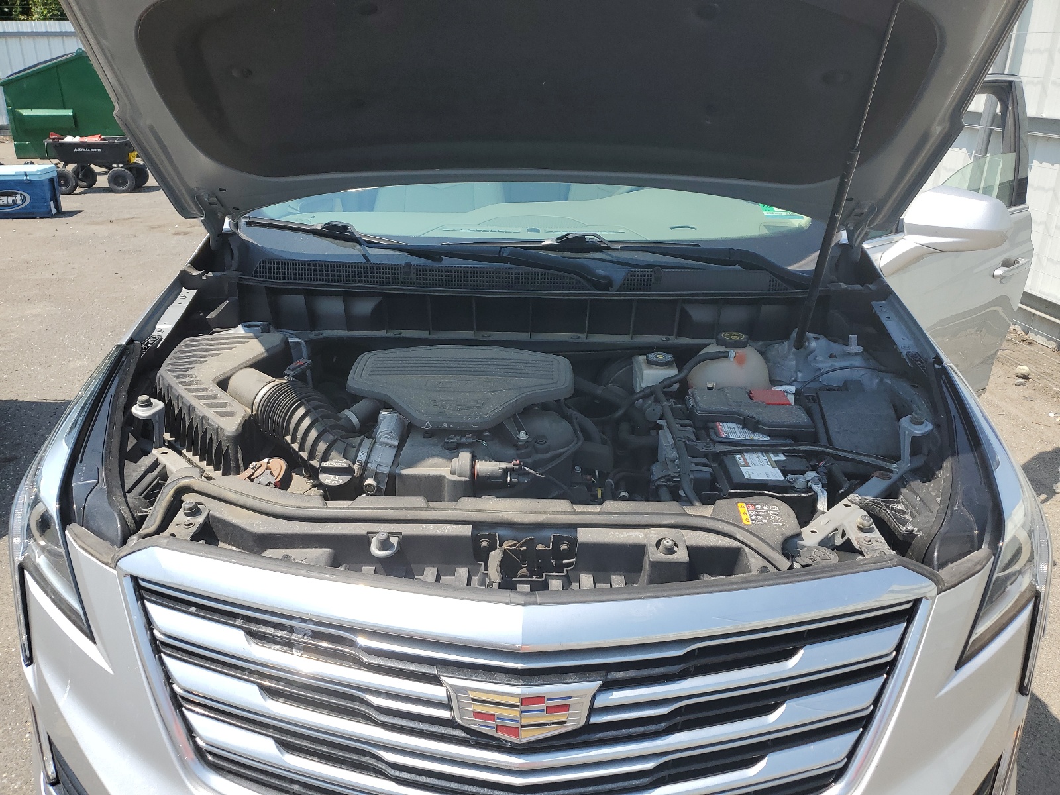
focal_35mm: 26
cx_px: 530
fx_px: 796
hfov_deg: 67.3
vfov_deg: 53.1
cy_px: 398
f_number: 1.5
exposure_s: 1/2000
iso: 50
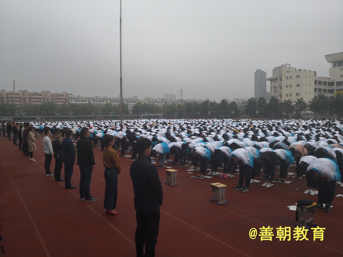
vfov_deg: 51.4
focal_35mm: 27
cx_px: 172
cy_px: 128
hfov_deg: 65.3
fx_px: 268
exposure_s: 1/2545
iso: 50
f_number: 1.6
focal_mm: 3.95
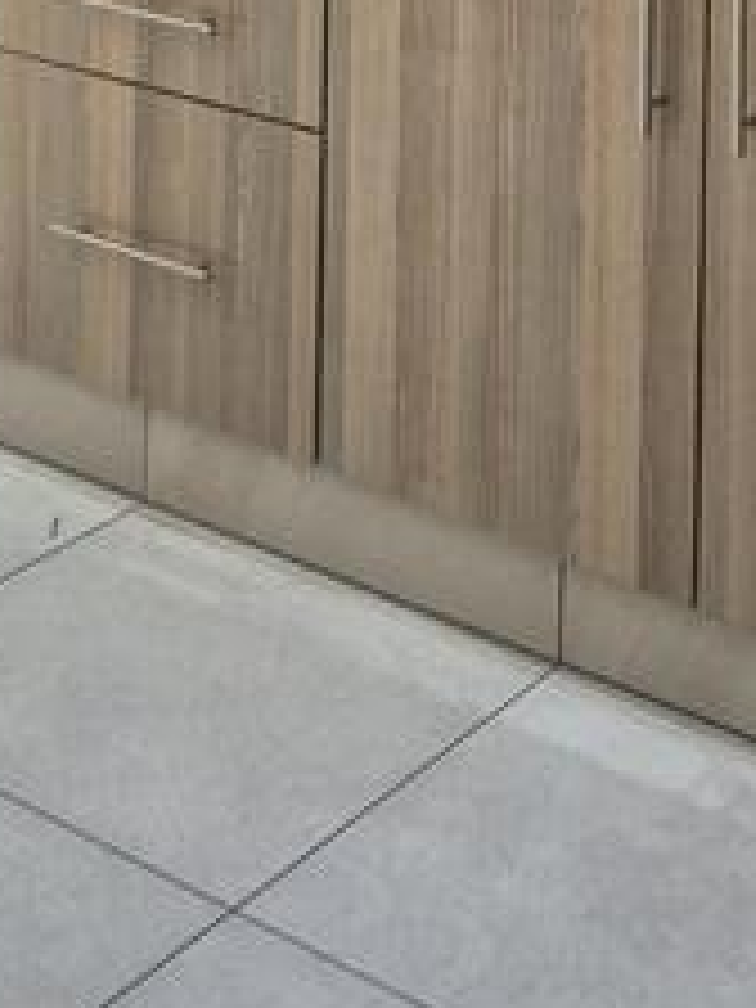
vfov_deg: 20.3
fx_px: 2388
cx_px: 562
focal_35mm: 82
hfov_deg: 17.9
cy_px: -526
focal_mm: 5.4
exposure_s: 1/100
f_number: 1.8
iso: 500
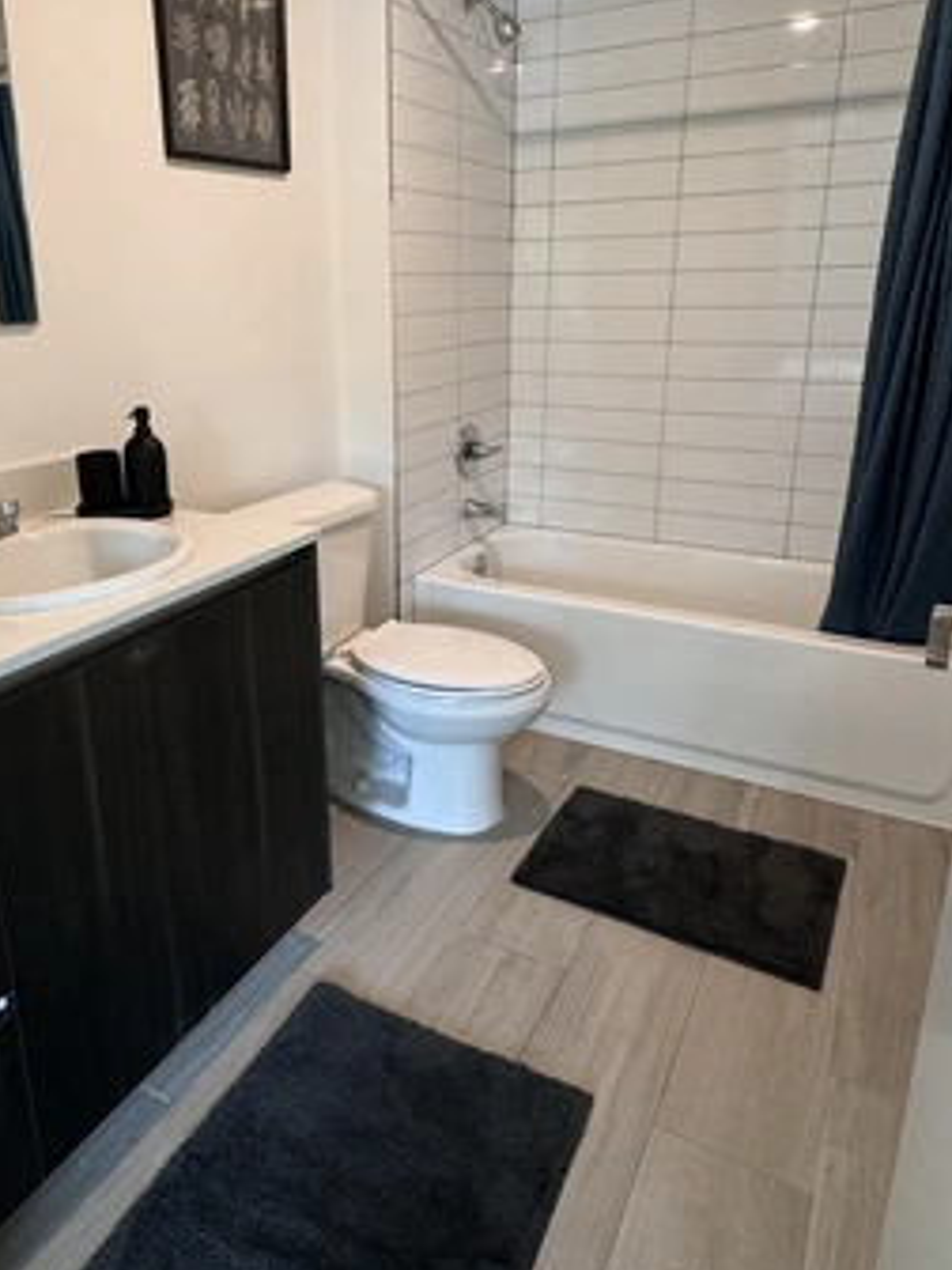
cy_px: 548
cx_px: 355
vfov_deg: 69.1
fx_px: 917
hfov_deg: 54.2
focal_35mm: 25
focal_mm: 2.22
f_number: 2.2
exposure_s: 1/60
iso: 200
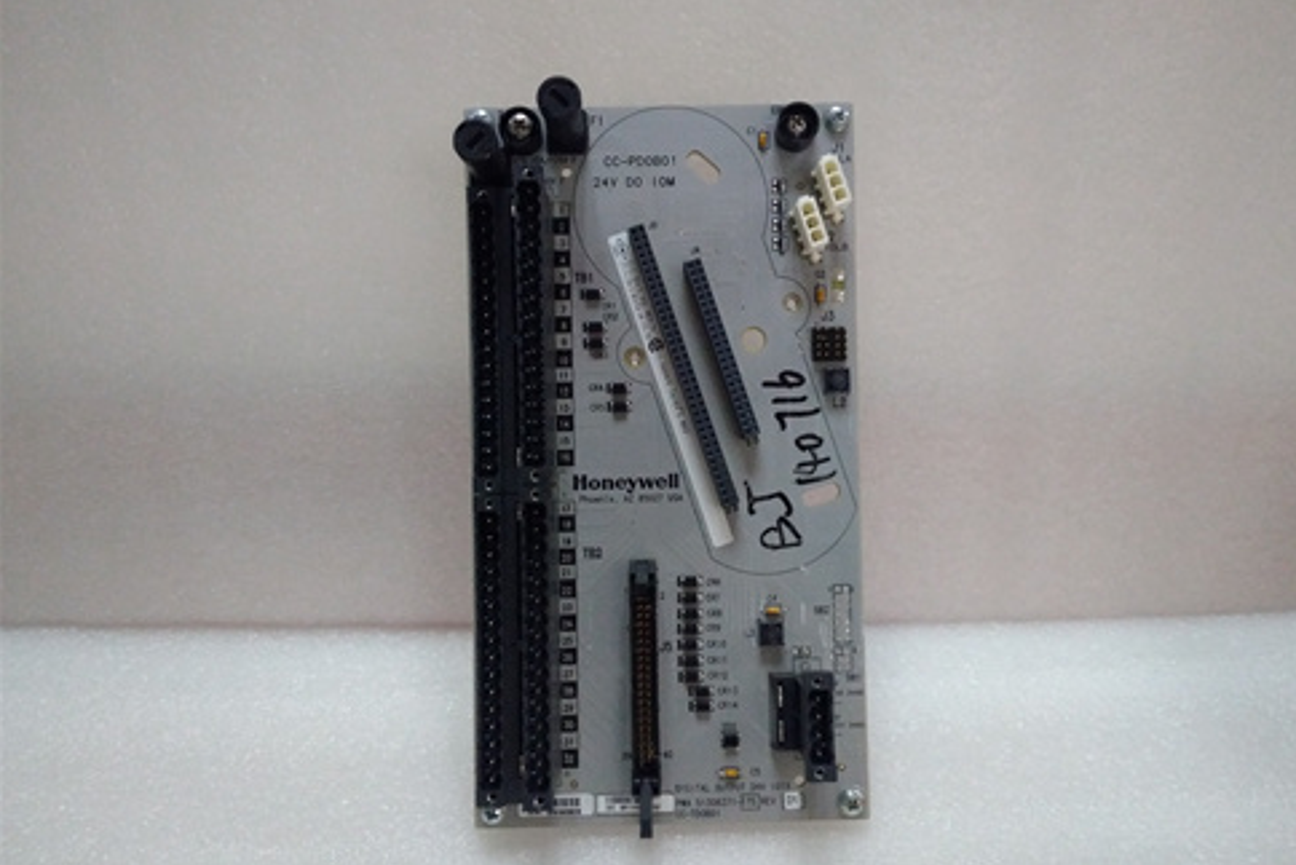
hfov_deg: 63.6
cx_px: 667
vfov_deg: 45.0
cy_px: 451
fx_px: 1044
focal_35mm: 29
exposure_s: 1/33
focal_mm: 3.79
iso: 782
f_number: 2
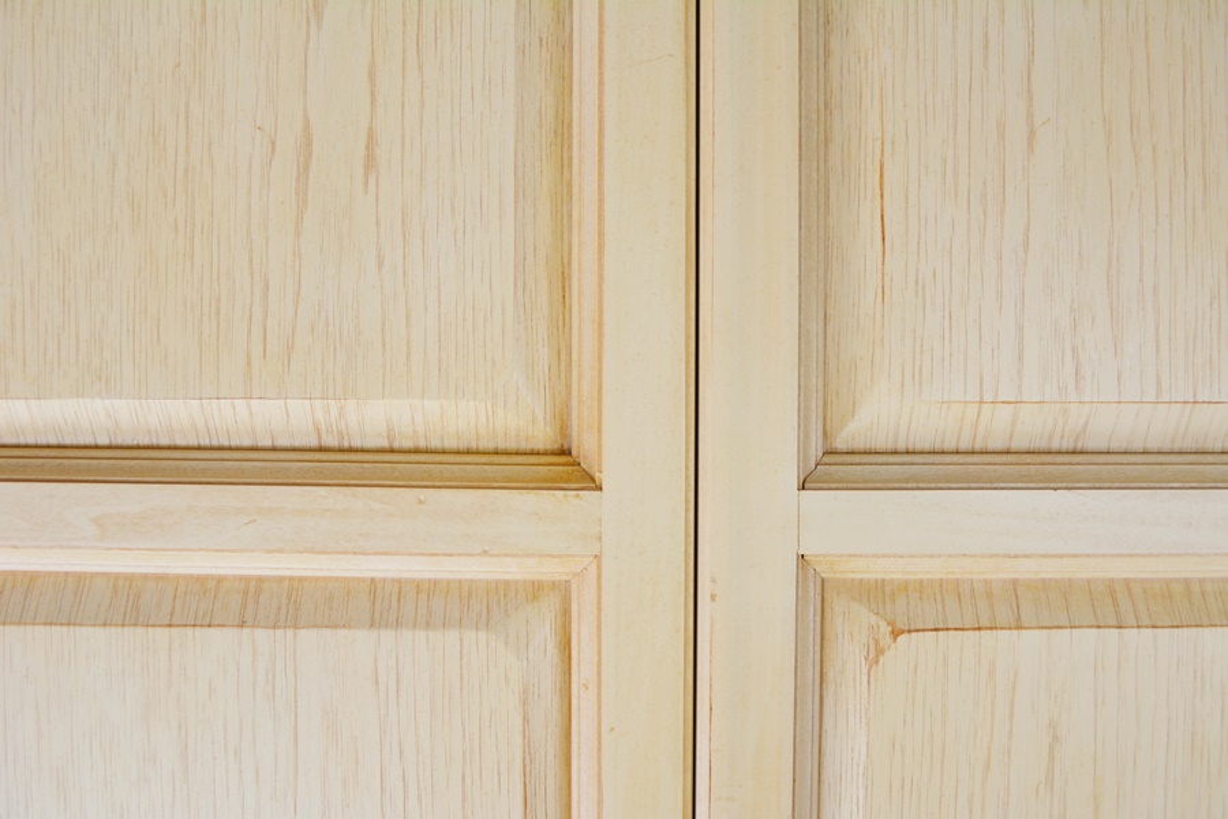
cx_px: 614
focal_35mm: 33
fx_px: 1126
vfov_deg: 40.0
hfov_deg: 57.2
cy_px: 410
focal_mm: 22
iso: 280
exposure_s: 1/125
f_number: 5.6
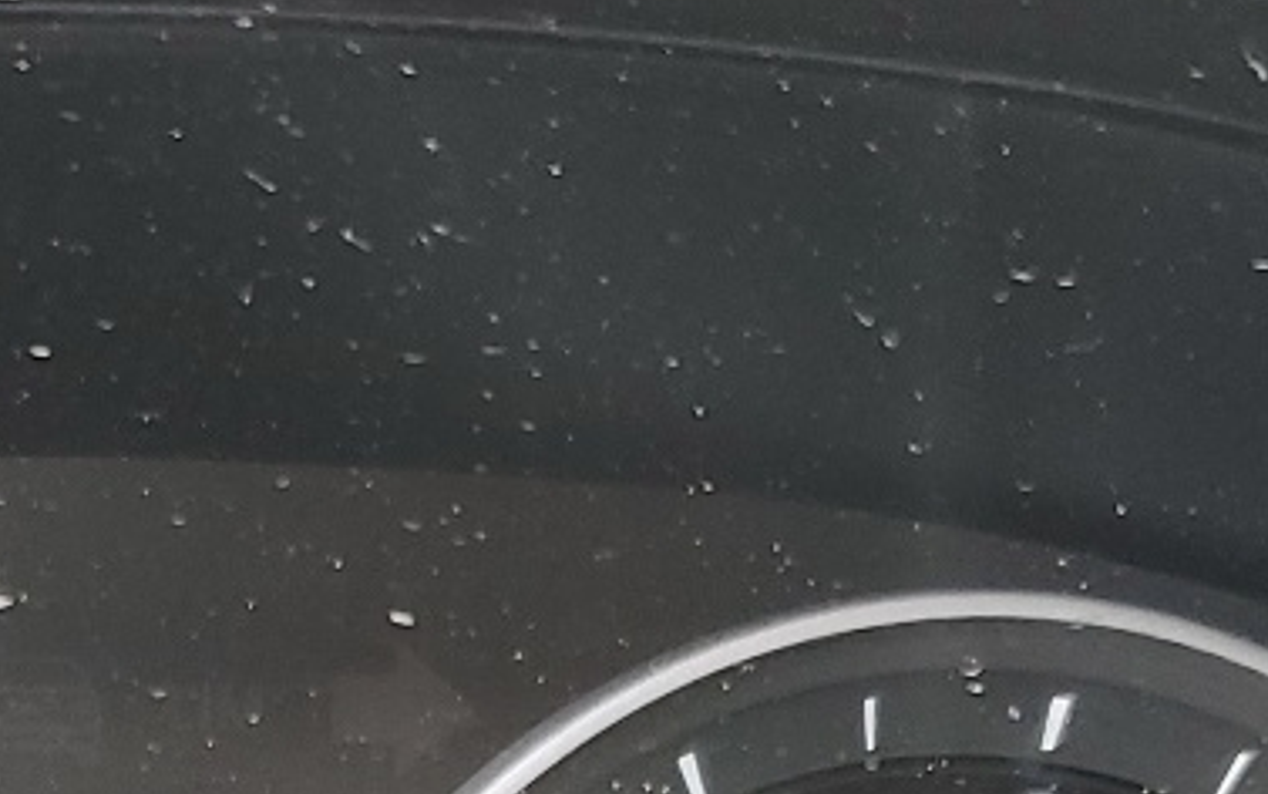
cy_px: 1332
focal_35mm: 117
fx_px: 4045
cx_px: 64
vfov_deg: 10.6
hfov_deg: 17.5
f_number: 1.5
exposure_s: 1/120
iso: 73
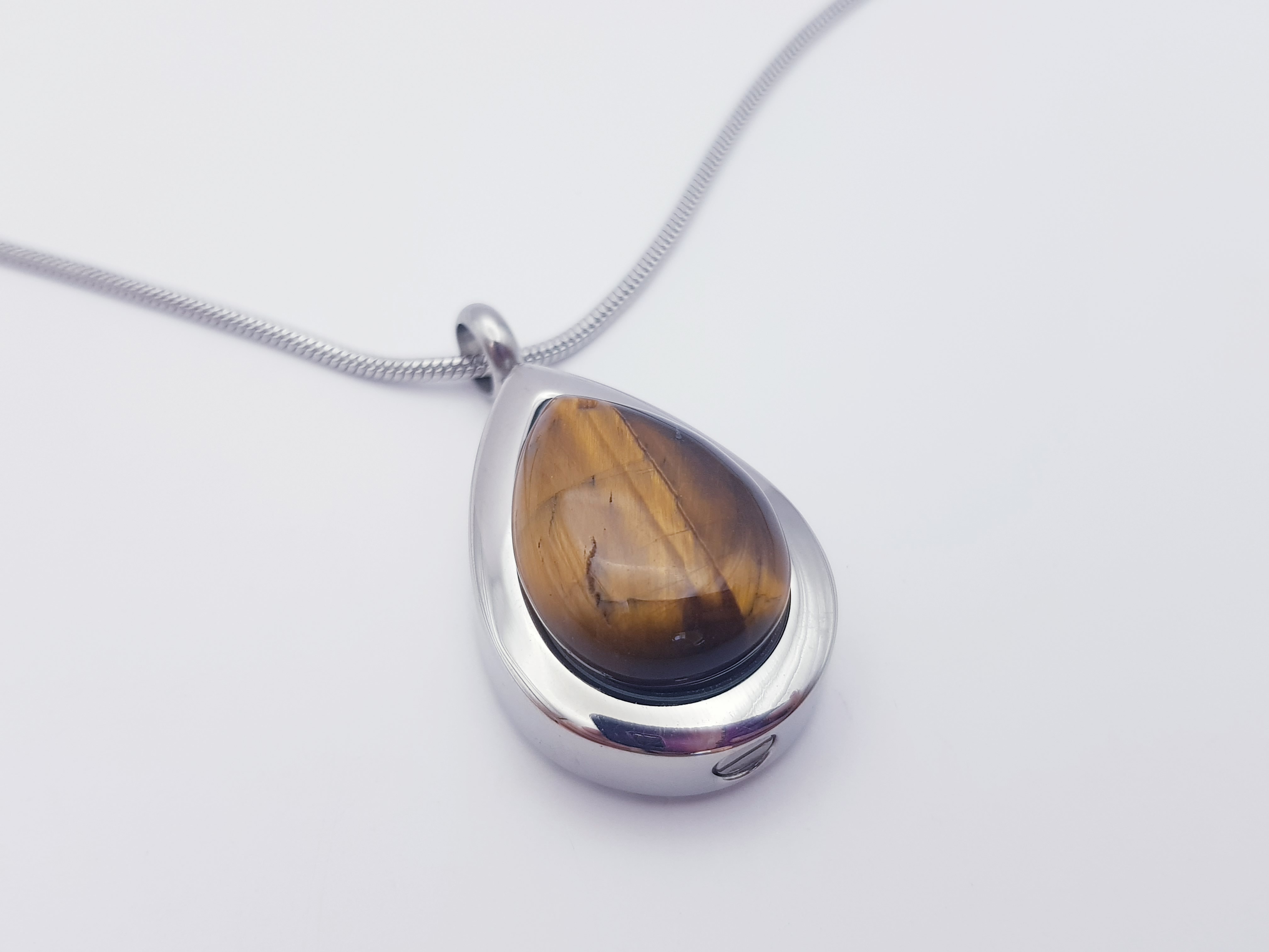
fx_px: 953
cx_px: 634
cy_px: 476
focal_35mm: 26
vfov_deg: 53.1
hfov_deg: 67.3
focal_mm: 4.2
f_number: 1.7
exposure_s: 1/130
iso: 40
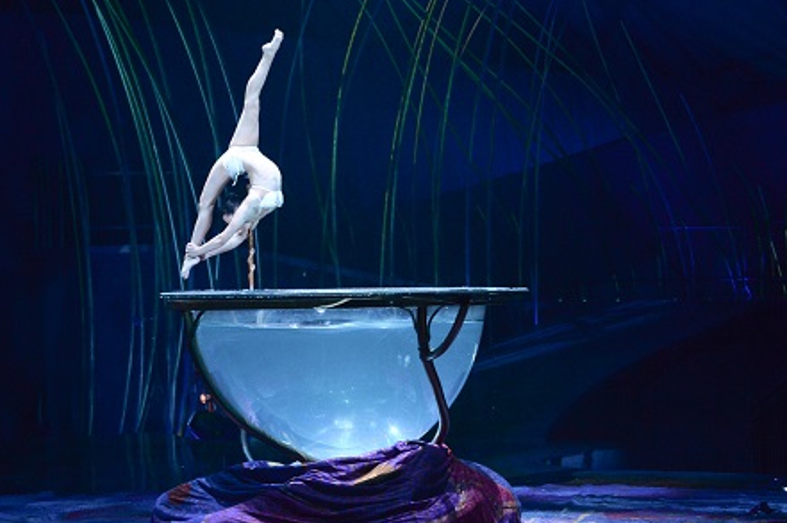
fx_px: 2599
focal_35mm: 119
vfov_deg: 11.5
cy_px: 230
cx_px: 391
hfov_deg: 17.2
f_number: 5.6
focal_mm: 105
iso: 5000
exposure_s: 1/320
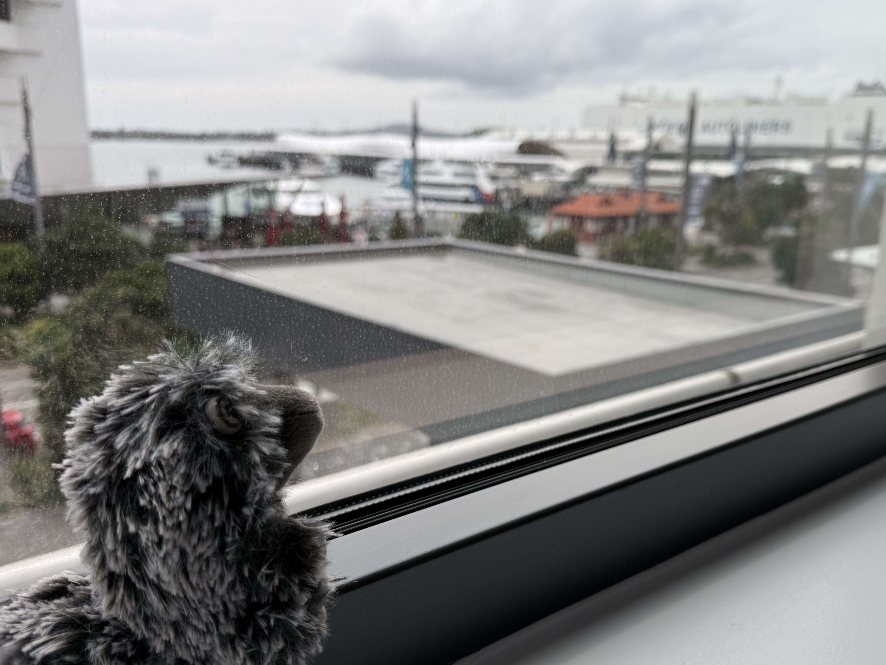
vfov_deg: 45.4
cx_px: 493
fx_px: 793
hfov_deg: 58.2
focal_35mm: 31
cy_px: 356
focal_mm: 6.76
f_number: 1.78
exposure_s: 1/1618
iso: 80
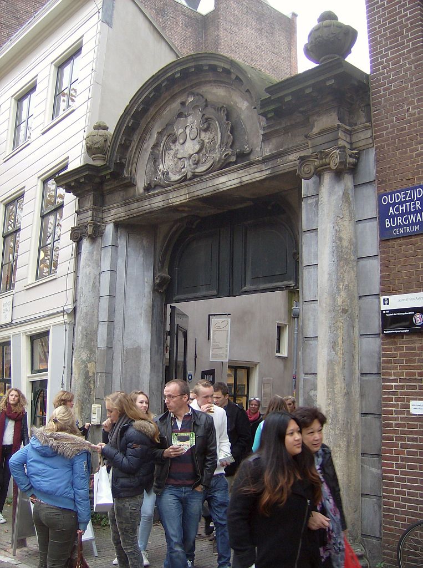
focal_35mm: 36
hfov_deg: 39.5
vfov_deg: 51.5
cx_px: 212
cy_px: 284
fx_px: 589
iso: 117
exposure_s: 1/64
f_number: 2.8
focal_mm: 6
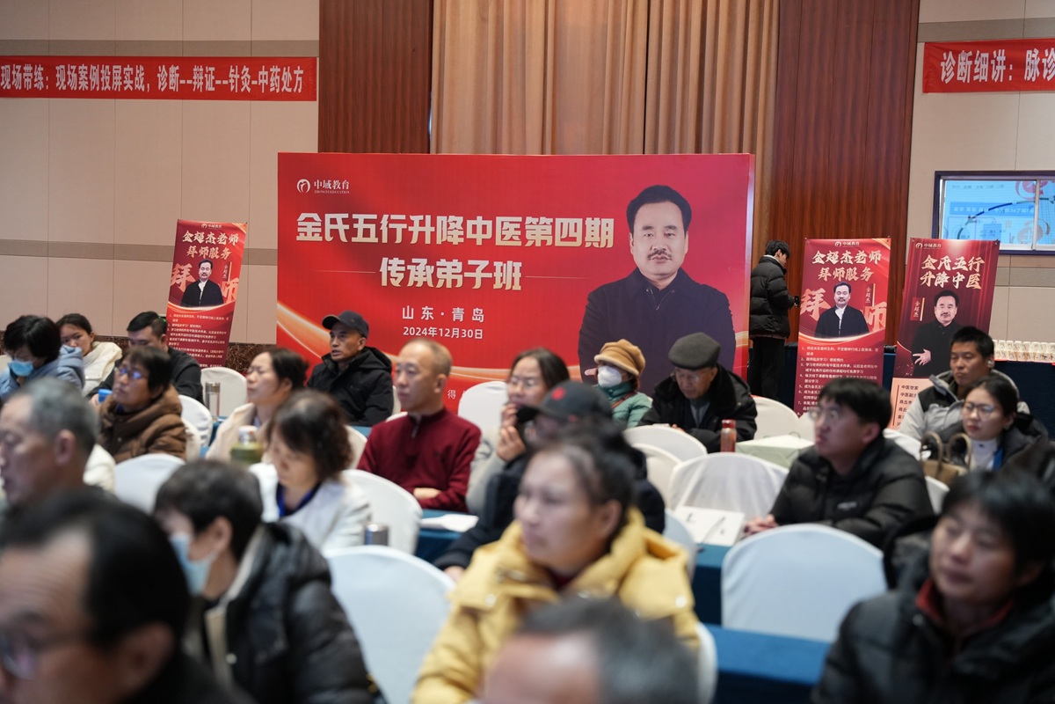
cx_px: 528
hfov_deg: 28.8
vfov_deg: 19.5
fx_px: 2051
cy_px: 352
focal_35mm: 70
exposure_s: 1/323
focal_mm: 70
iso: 2000
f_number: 2.8
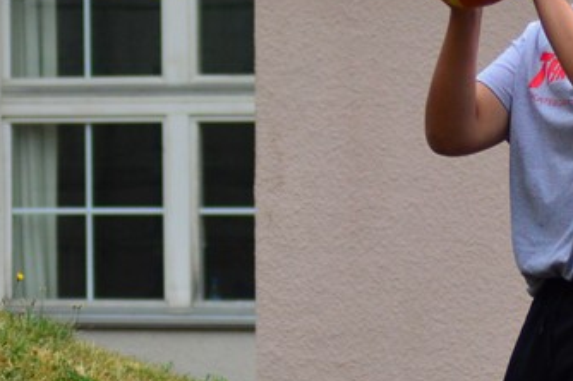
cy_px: 68
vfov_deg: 3.3
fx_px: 6583
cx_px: 561
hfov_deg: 5.0
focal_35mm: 414
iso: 800
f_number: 4
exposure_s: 1/3200
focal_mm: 90
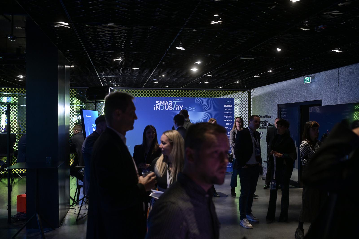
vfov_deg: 37.9
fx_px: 349
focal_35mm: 35
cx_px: 180
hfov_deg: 54.4
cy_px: 120
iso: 800
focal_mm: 35
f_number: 4
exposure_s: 1/80
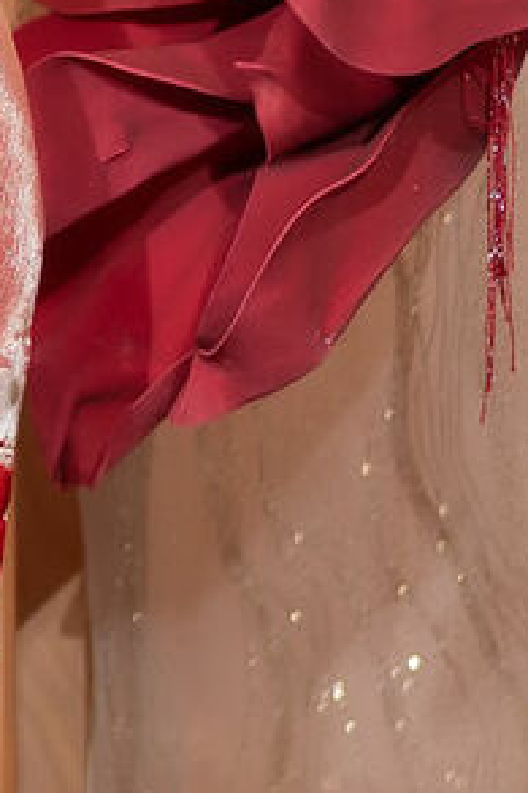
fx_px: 10065
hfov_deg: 3.0
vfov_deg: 4.5
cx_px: -720
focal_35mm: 457
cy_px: -399
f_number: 1.4
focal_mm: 85
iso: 100
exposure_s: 1/250
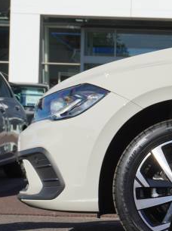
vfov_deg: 18.5
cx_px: 177
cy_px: 158
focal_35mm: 106
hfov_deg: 13.7
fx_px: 704
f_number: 6.3
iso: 100
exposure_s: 1/250
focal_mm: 35
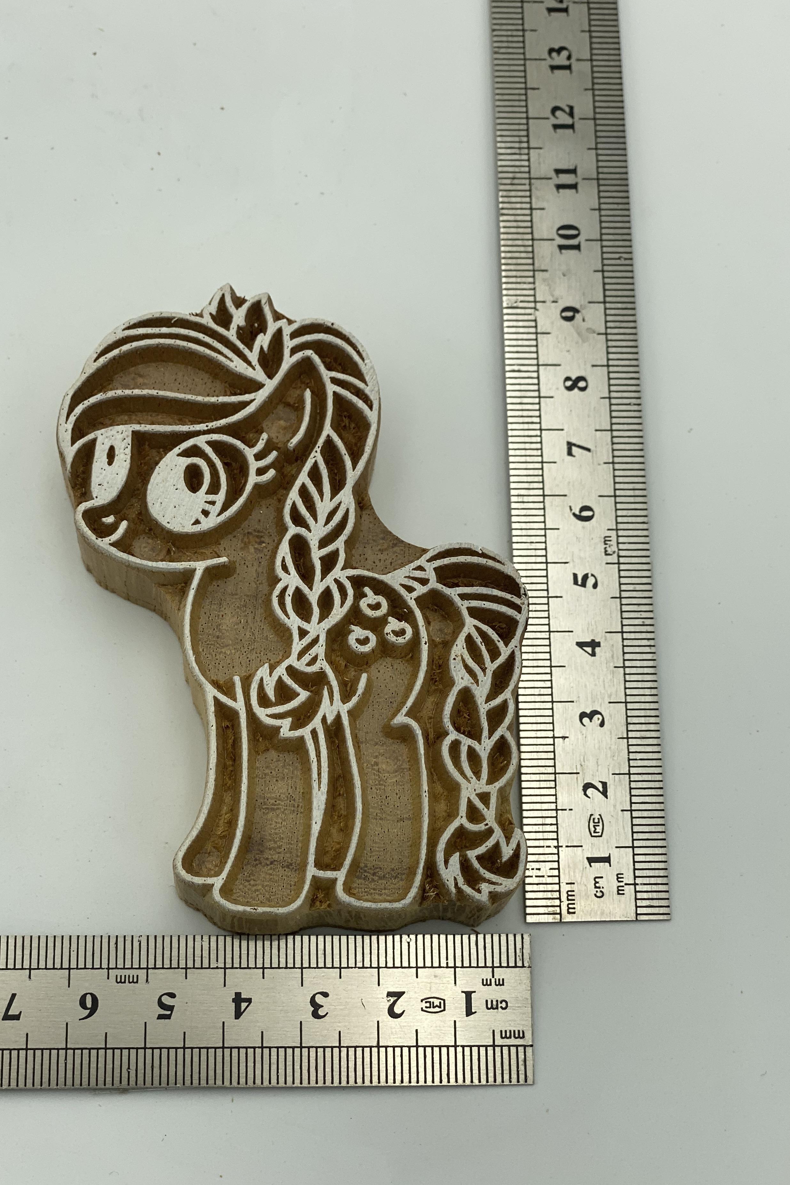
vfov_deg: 33.9
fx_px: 1942
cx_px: 351
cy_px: 607
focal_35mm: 59
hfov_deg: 23.0
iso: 20
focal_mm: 6
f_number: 2
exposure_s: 1/716
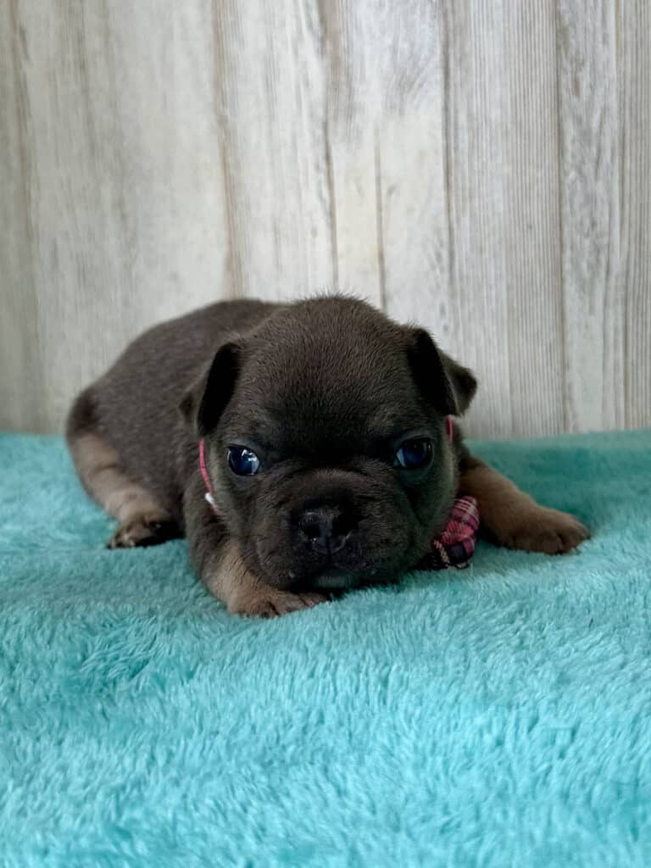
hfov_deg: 56.8
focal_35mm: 24
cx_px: 326
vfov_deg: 71.6
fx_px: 602
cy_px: 434
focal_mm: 6.86
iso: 160
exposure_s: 1/120
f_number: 1.78
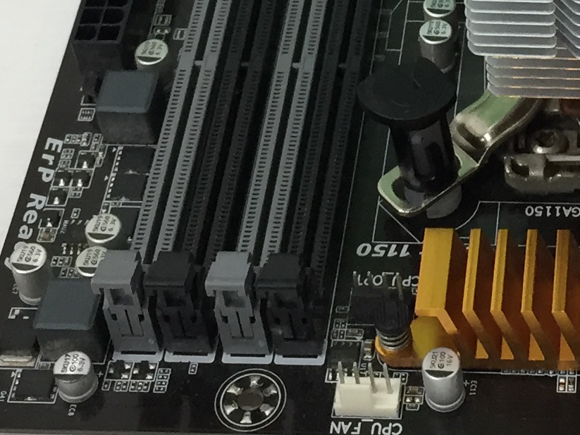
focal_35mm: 115
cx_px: 519
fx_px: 1927
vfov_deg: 12.4
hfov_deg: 16.9
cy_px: -157
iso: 100
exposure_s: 1/33
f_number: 2.2
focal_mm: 4.15
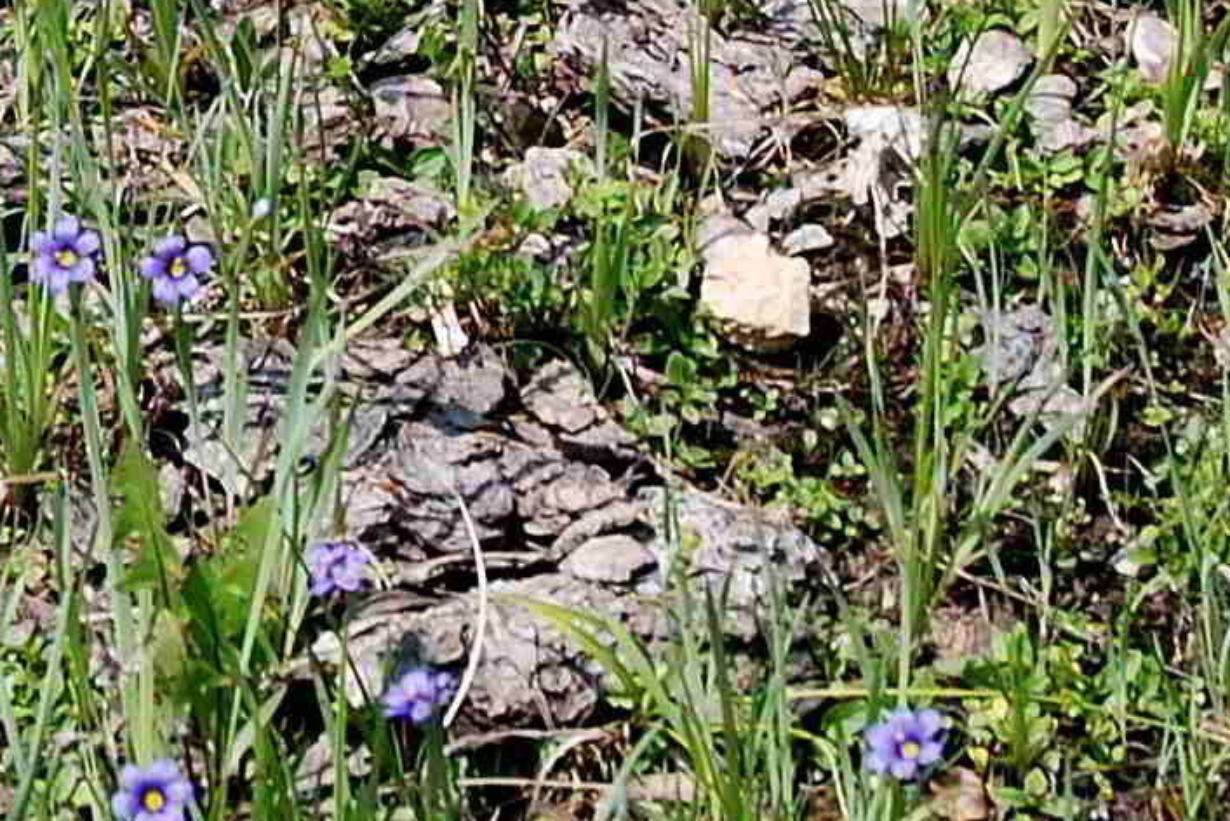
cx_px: -237
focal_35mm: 296
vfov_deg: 4.6
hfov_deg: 6.9
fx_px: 10117
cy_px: -77
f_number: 8
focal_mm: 36
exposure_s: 1/250
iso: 100
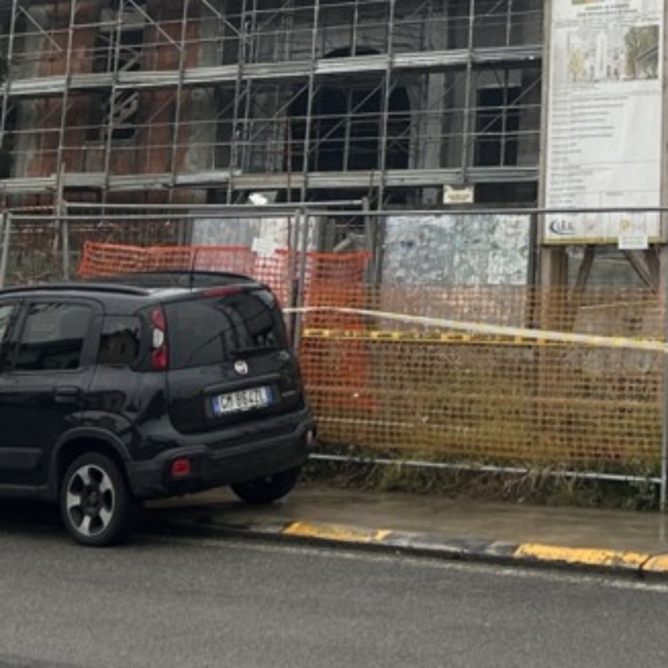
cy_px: -208
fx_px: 1965
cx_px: 715
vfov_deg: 18.0
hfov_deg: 18.6
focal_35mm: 90
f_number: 1.5
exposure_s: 1/763
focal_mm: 5.7
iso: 50
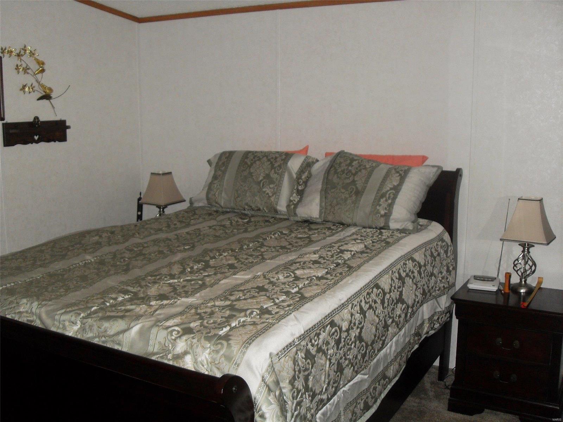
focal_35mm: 37
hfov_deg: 50.1
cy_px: 211
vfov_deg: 38.7
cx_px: 282
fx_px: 602
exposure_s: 1/45
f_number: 2.8
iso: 100
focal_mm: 6.3
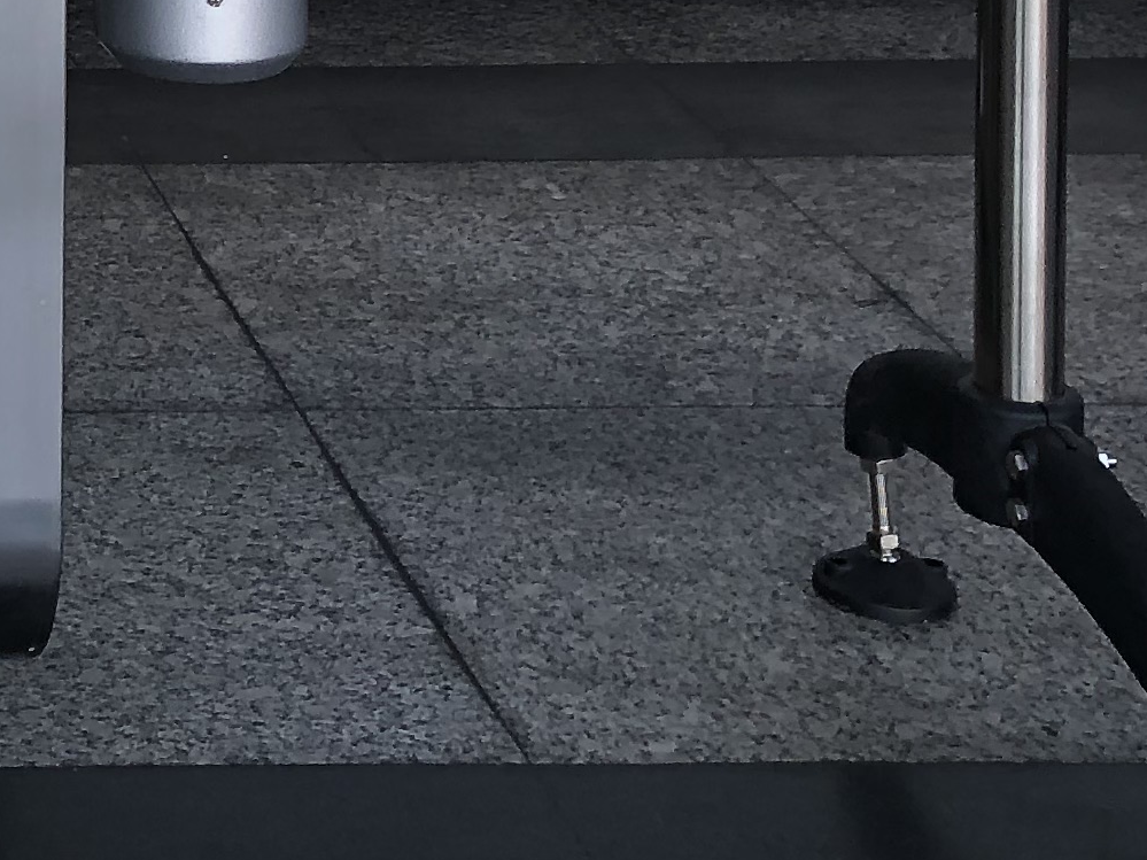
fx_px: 3744
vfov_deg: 12.0
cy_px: -741
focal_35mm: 113
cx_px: -675
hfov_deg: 15.7
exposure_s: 1/125
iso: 20
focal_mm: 4
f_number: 1.8
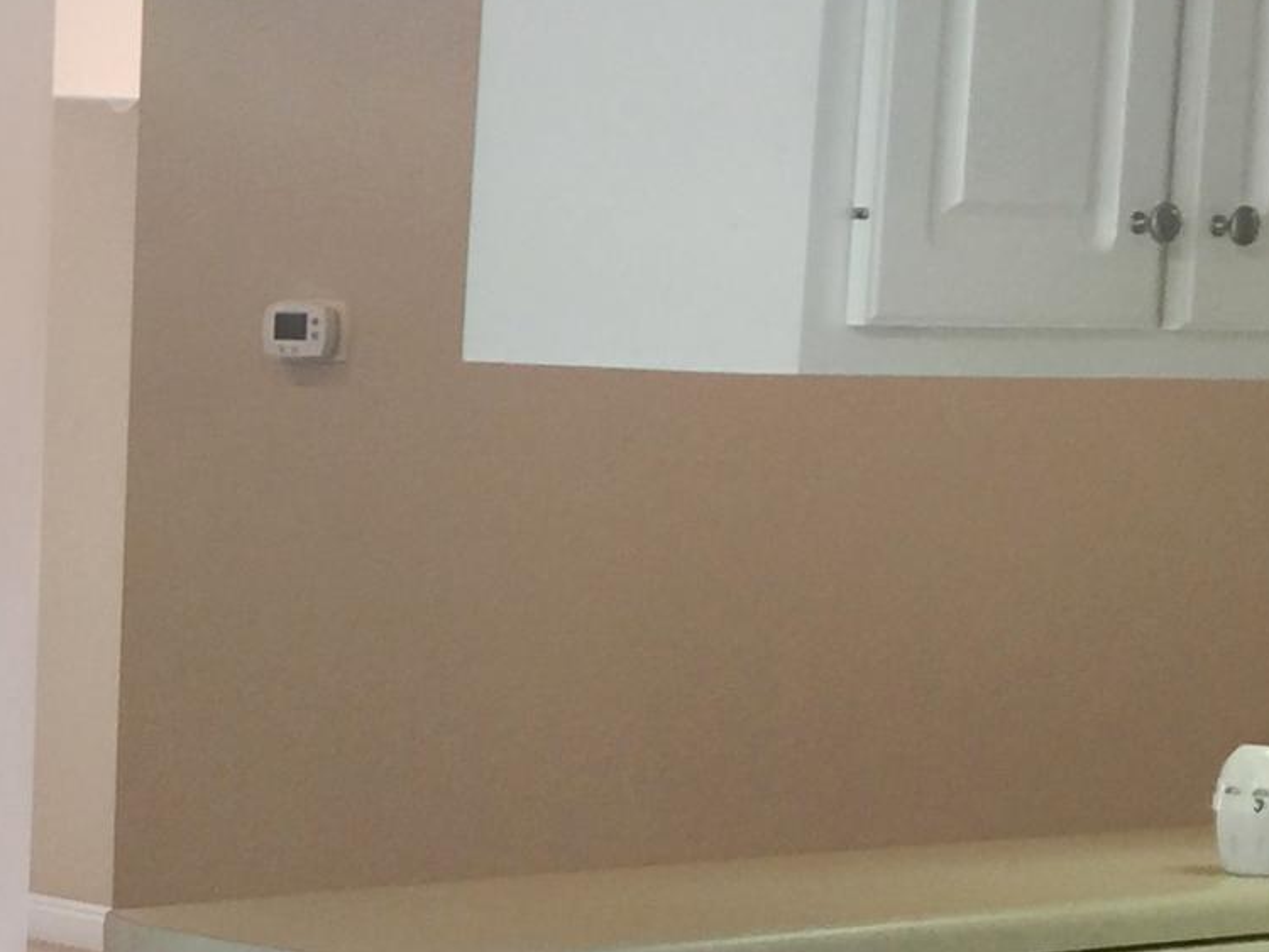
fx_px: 4254
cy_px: 692
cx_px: -609
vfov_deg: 12.7
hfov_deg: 15.7
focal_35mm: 116
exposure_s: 1/15
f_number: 2.2
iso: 32
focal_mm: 4.15
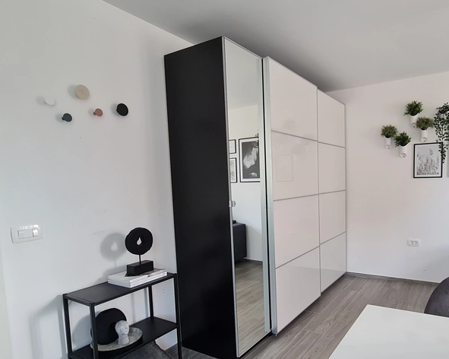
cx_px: 276
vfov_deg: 62.7
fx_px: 292
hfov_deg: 74.0
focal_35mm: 22
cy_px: 210
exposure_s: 1/50
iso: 320
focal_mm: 2.2
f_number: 2.2
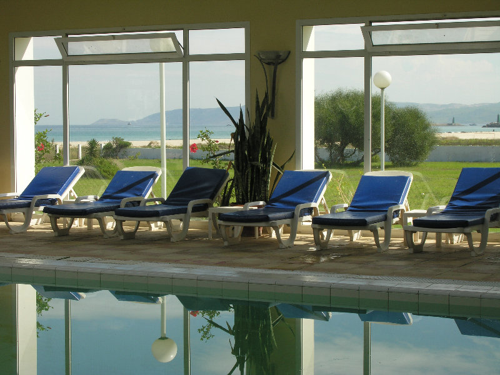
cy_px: 188
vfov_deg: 17.4
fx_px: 1228
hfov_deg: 23.0
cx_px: 250
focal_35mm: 85
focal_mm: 21.6
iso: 50
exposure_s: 1/134
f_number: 7.7
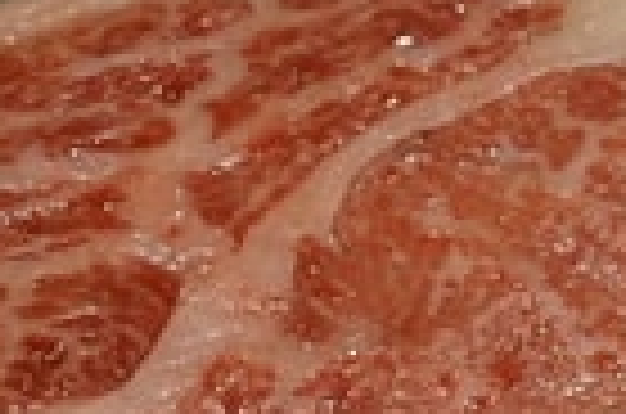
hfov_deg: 12.3
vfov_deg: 8.1
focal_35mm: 166
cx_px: 608
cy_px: 520
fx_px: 2880
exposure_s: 1/50
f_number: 4.5
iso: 3200
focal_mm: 24
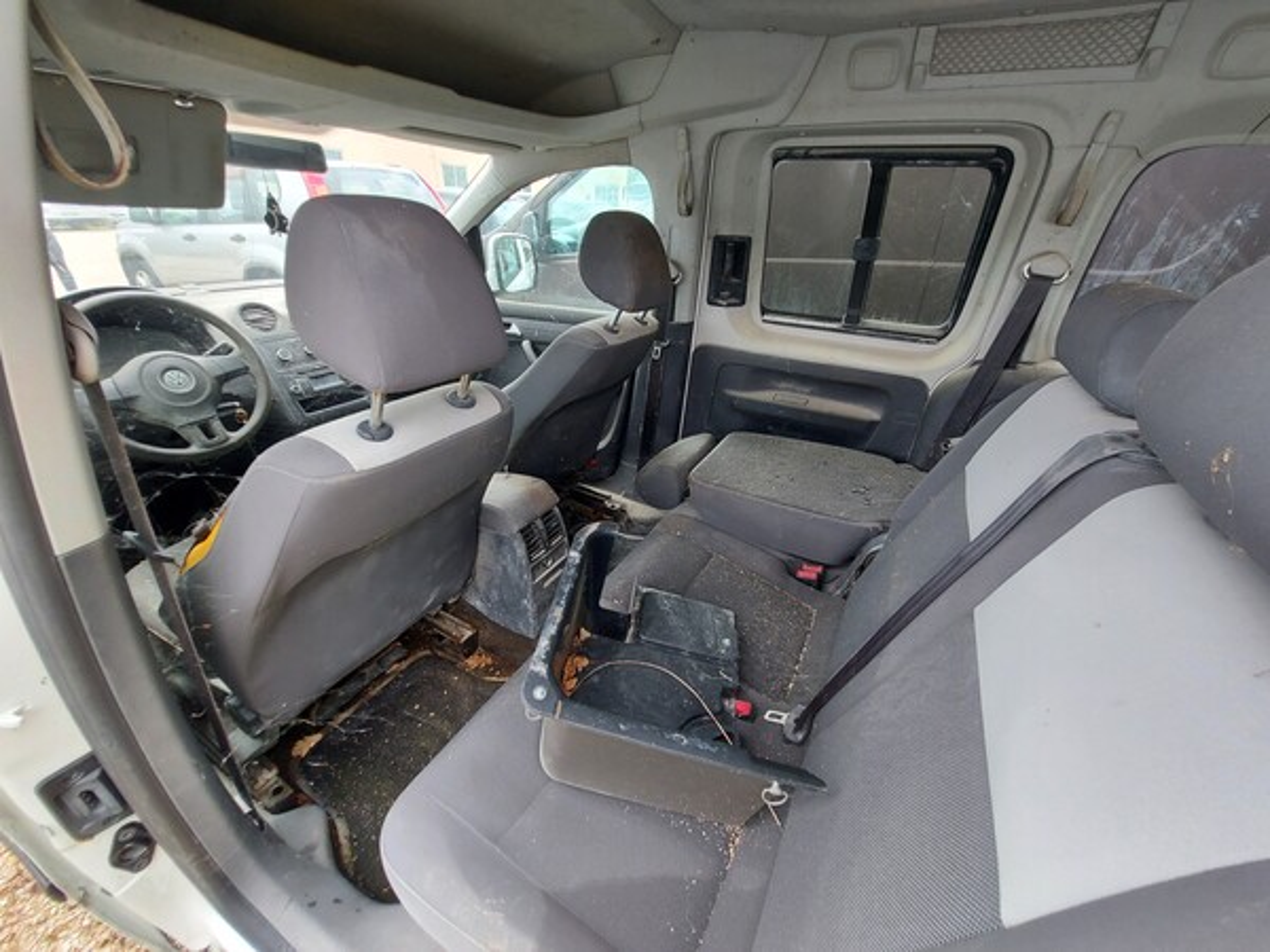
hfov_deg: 106.2
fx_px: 477
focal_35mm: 13
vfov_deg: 89.9
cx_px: 635
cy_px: 476
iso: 80
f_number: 2.2
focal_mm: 1.74
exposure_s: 1/100
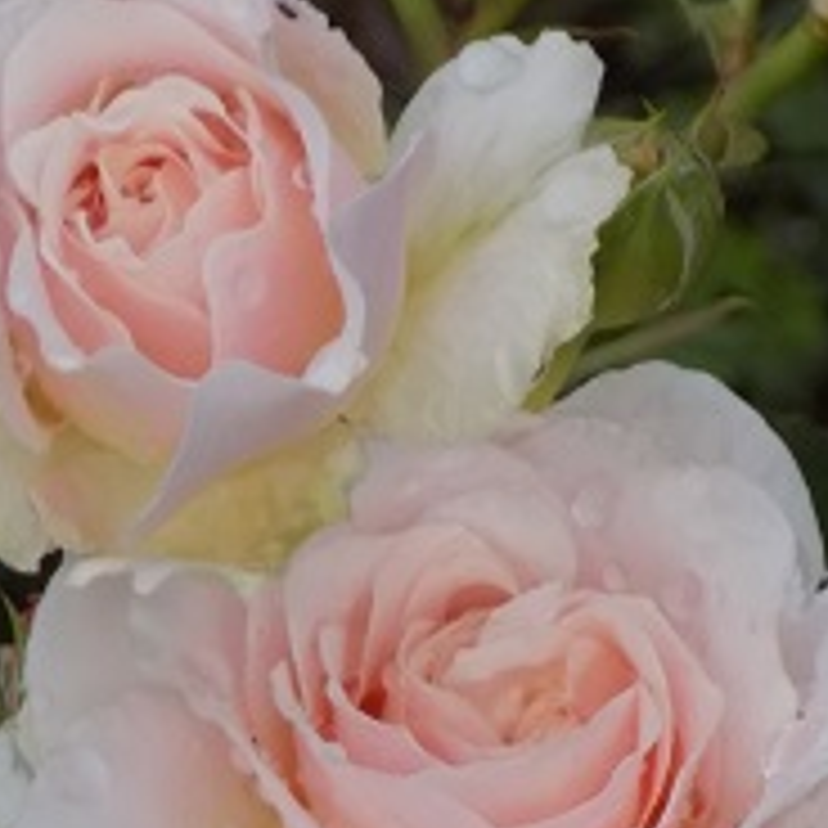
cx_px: 423
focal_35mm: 388
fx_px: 10500
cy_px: 652
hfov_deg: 4.5
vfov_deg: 4.5
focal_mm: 29.9
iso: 180
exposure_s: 1/30
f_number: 5.3
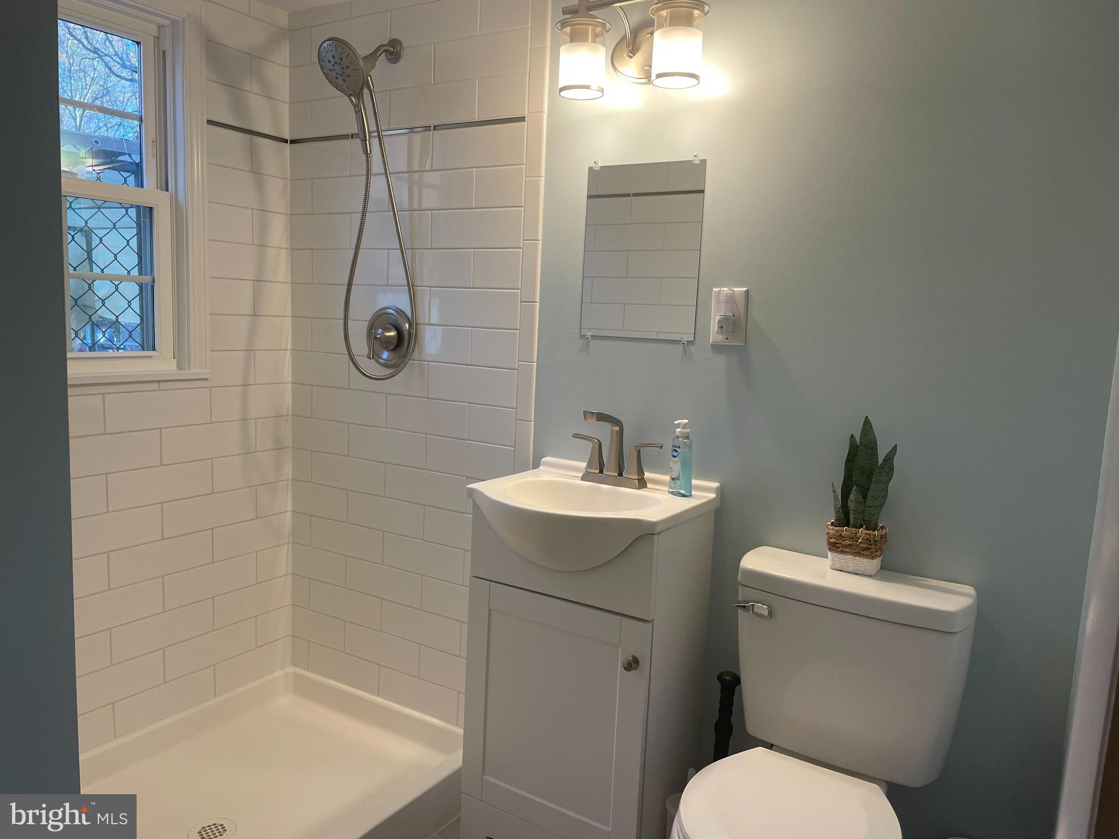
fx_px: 840
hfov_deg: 67.3
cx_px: 560
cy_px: 420
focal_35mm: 26
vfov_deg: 53.1
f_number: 1.6
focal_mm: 4.2
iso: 80
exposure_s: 1/120
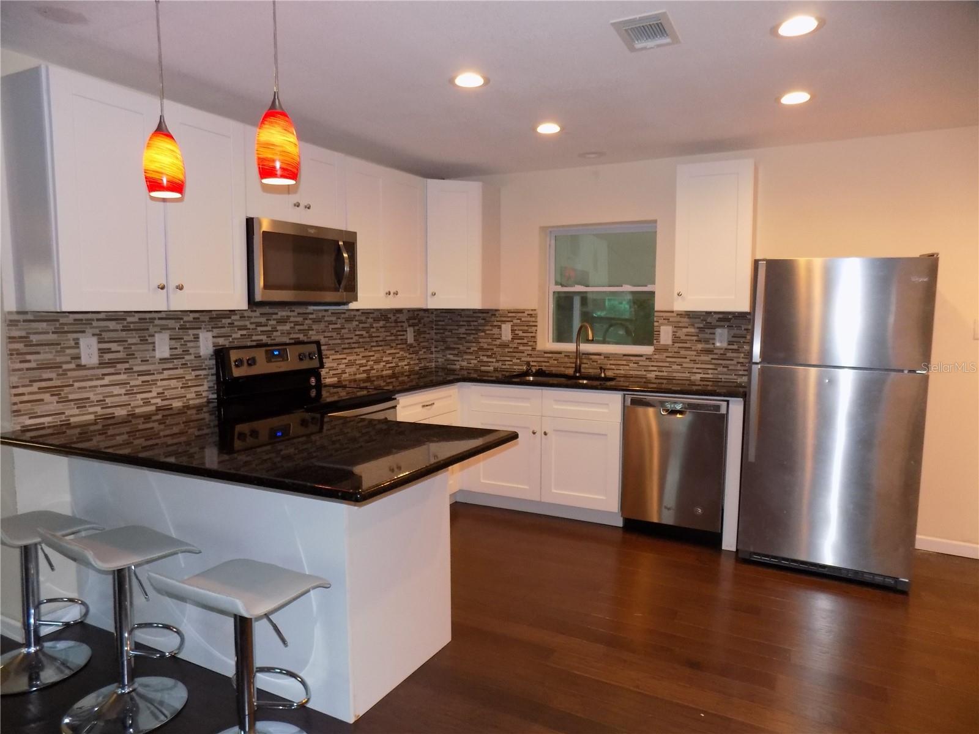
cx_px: 490
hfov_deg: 73.9
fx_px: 650
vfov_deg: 58.9
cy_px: 367
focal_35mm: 23
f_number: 3.1
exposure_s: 1/30
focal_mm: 4
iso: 200
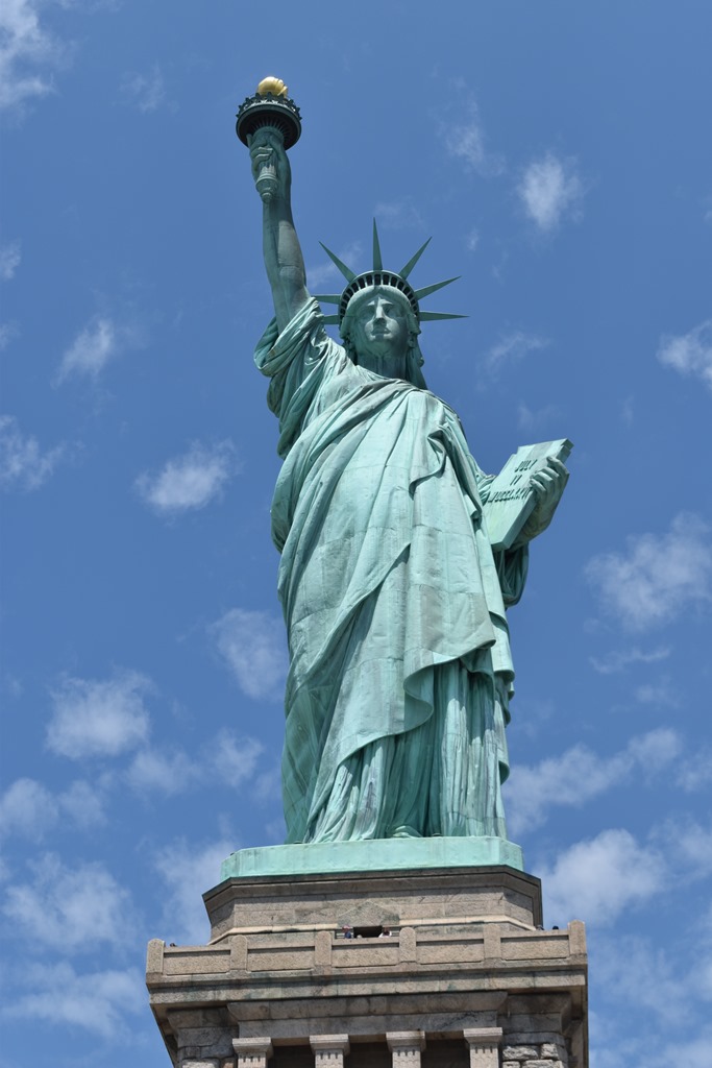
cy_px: 534
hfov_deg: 18.9
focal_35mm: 72
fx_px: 2135
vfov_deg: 28.1
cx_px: 356
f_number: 9
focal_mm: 48
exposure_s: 1/400
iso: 100
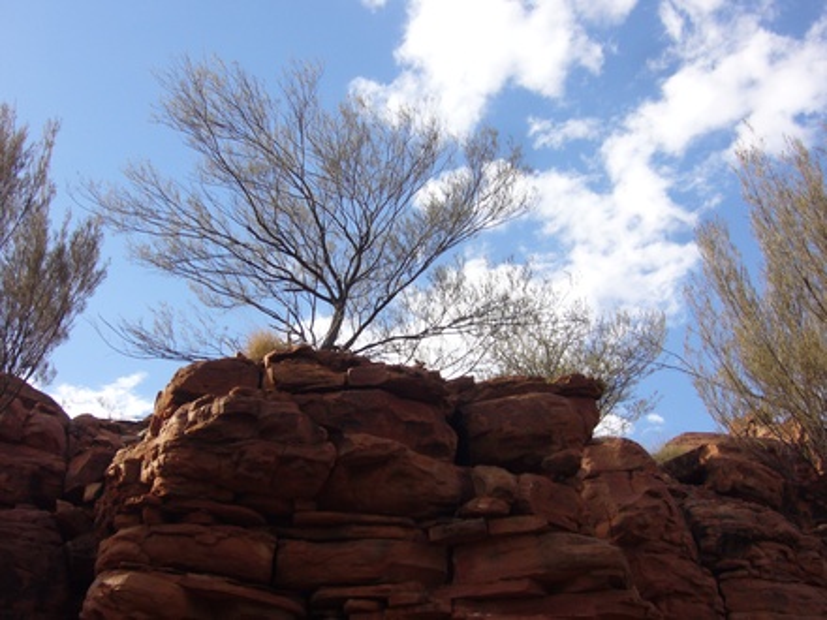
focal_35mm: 50
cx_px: 414
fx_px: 1195
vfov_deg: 29.1
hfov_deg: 38.2
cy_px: 310
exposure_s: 1/125
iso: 80
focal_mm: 8.3
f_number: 6.7
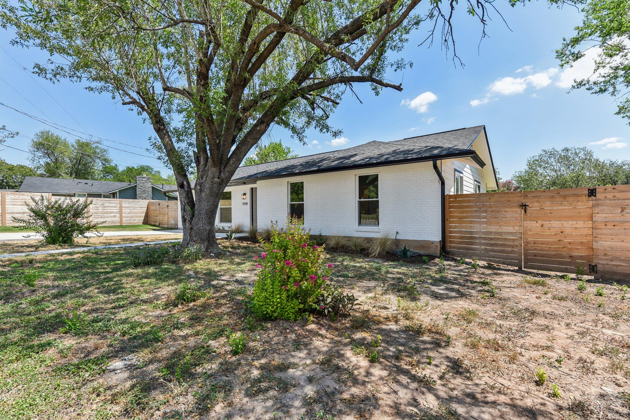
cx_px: 315
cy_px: 210
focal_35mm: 16
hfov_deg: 96.7
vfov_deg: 73.8
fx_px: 280
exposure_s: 1/200
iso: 100
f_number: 8
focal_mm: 16
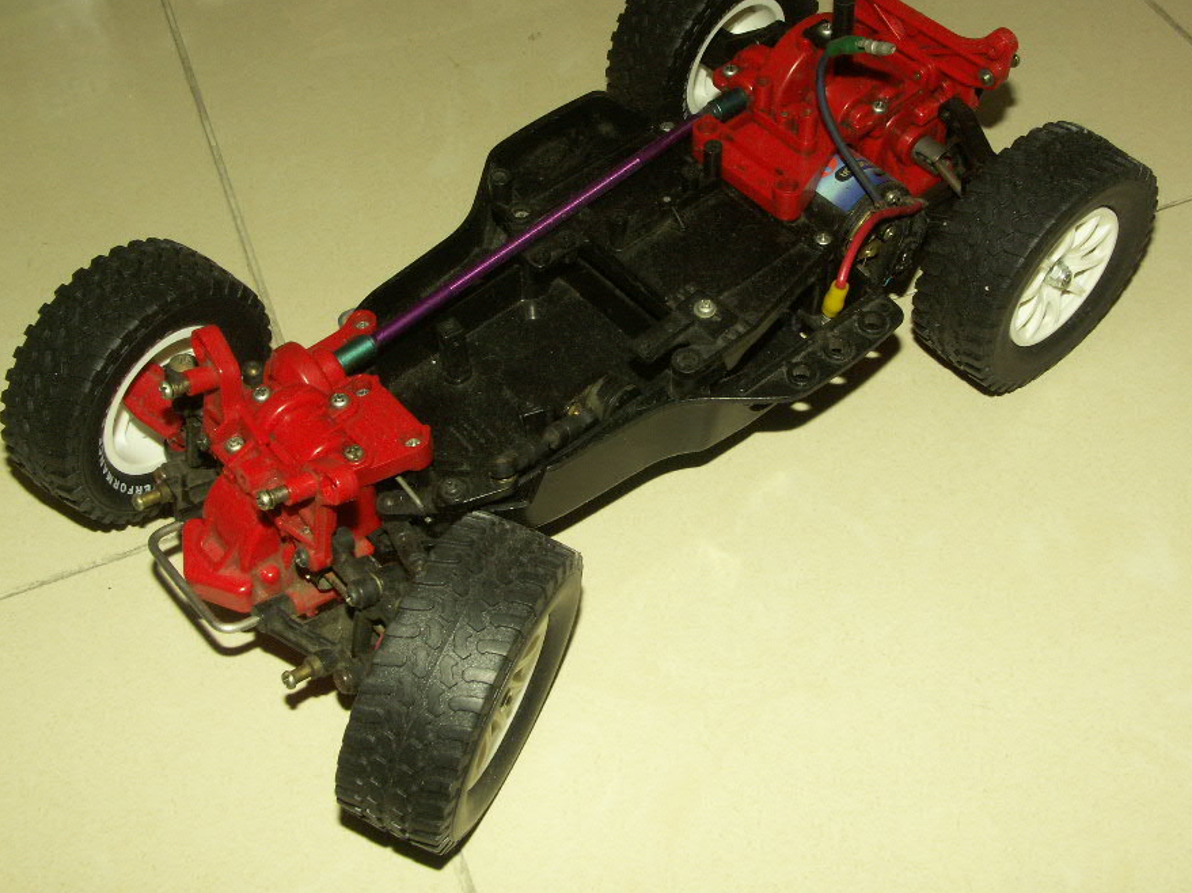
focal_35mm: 42
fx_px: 1446
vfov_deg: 34.3
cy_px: 395
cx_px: 625
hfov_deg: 44.8
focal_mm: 9.39
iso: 200
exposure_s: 1/50
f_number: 9
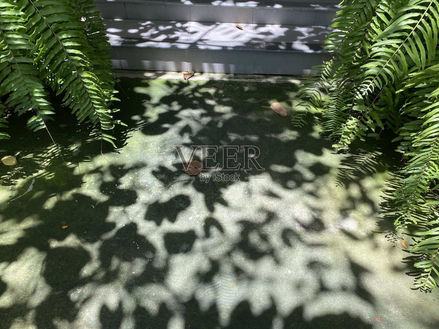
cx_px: 220
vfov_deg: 53.1
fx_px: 330
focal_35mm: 26
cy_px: 164
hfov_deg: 67.3
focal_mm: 4.25
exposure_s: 1/437
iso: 32
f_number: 1.8
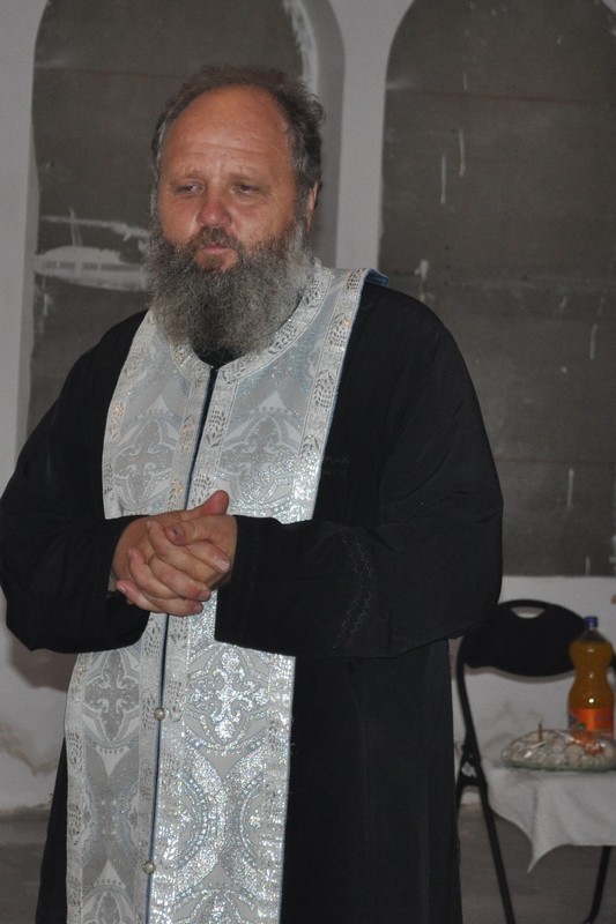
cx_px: 308
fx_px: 2118
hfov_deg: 16.5
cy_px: 462
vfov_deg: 24.6
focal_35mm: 82
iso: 800
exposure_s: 1/60
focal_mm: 55
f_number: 5.6
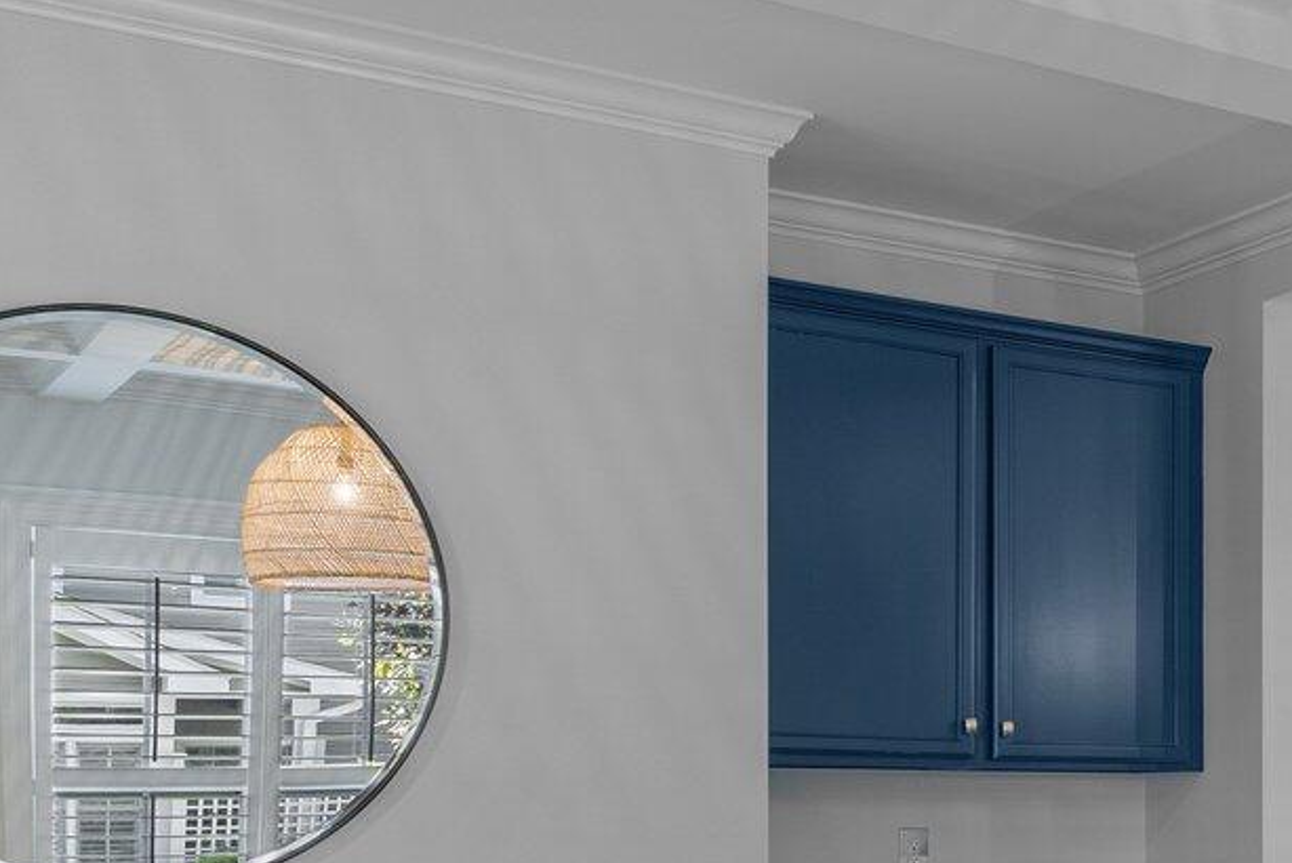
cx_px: 1446
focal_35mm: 60
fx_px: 2154
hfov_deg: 29.8
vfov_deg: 21.9
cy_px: 843
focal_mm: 18
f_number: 6.3
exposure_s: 1/5
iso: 1000
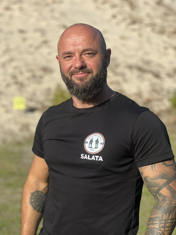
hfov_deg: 19.1
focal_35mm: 77
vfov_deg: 25.3
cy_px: 118
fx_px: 522
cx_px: 88
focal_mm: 9
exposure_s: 1/483
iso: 32
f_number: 2.8
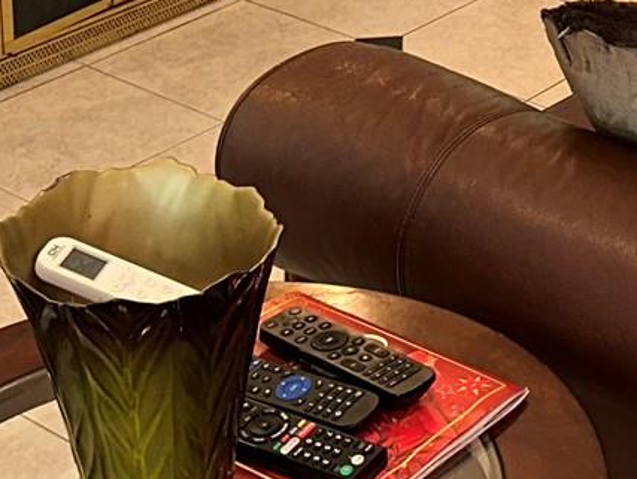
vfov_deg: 11.8
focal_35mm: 115
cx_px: 834
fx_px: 2118
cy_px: -413
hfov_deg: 16.2
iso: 50
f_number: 1.78
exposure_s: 1/28
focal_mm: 6.86
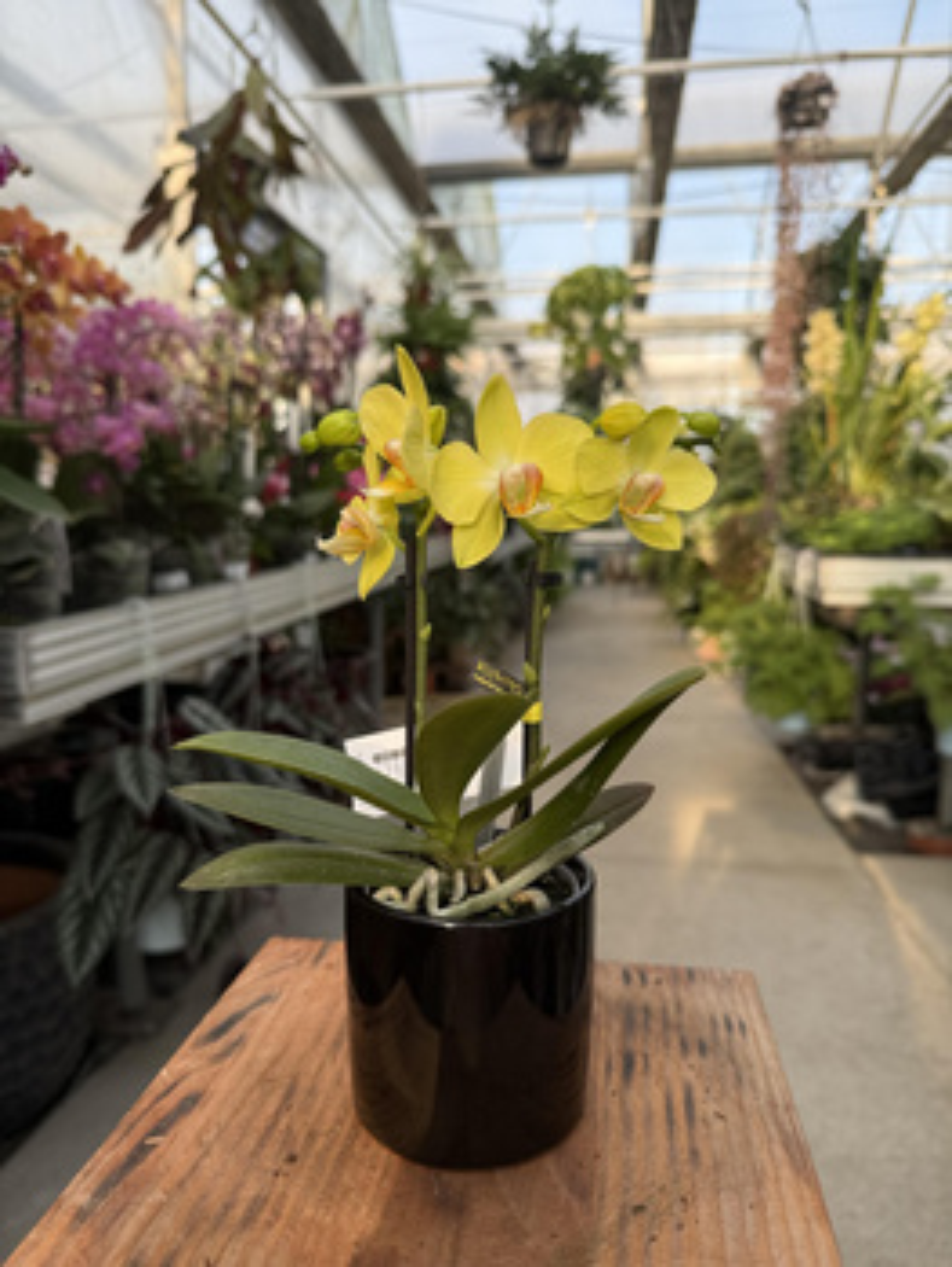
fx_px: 879
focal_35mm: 24
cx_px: 476
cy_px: 634
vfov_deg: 71.6
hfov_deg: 56.9
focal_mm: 6.76
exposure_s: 1/1122
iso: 80
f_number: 1.78
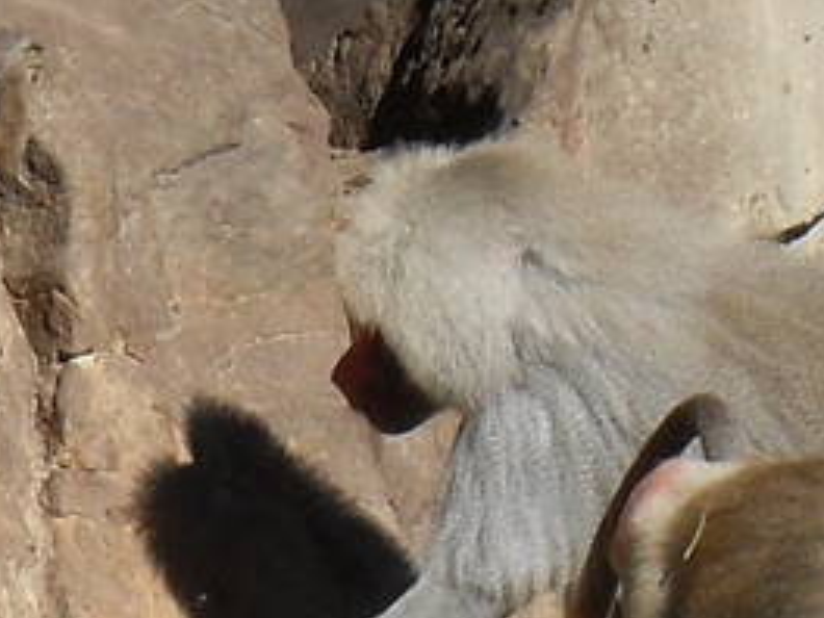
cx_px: 256
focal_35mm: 673
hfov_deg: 2.9
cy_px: 1217
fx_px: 16020
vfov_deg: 2.2
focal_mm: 18.1
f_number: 5.2
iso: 80
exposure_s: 1/250
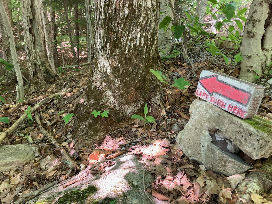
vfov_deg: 49.7
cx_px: 136
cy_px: 102
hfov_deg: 63.4
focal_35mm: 28
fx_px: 220
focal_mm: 3.99
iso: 160
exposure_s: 1/60
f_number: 1.8
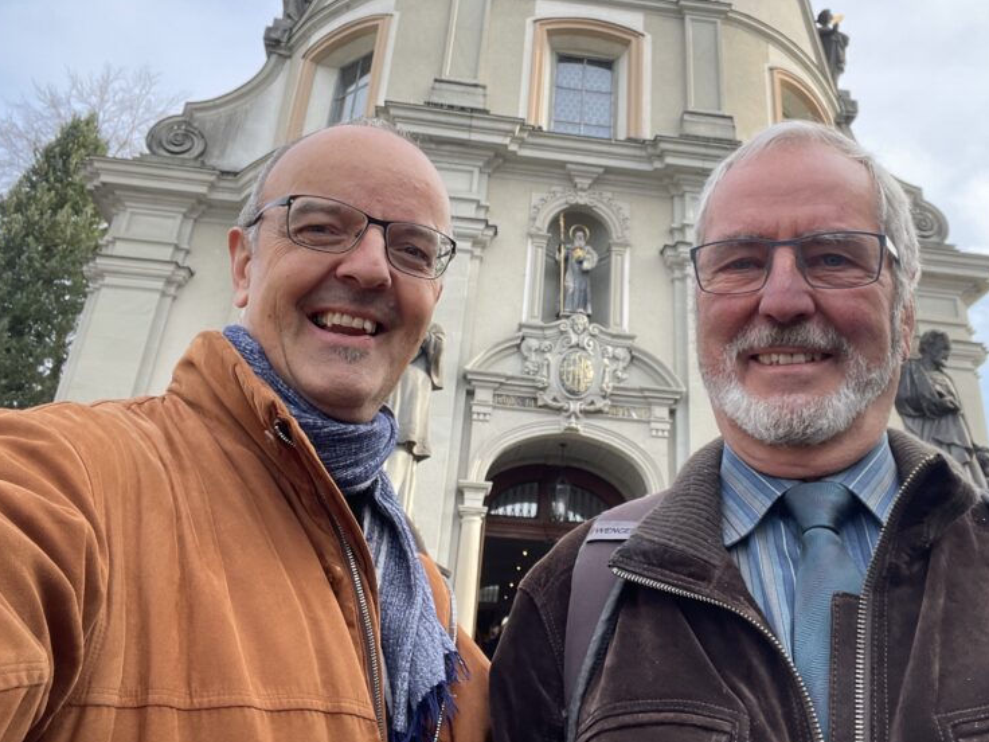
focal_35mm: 30
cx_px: 566
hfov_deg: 59.7
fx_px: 857
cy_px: 278
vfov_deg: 46.4
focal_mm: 2.71
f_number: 2.2
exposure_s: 1/167
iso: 25
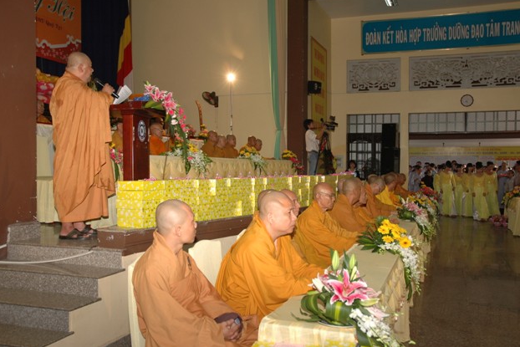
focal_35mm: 37
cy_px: 175
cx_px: 266
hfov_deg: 51.9
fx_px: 535
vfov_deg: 36.0
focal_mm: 24
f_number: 4.5
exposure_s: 1/80
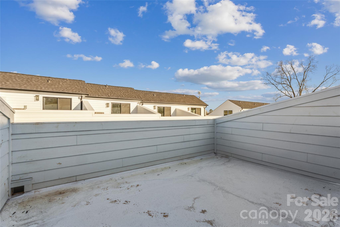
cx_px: 170
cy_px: 114
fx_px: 153
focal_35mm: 16
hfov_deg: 96.0
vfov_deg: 73.1
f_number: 11
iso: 100
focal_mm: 16.2
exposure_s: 1/125
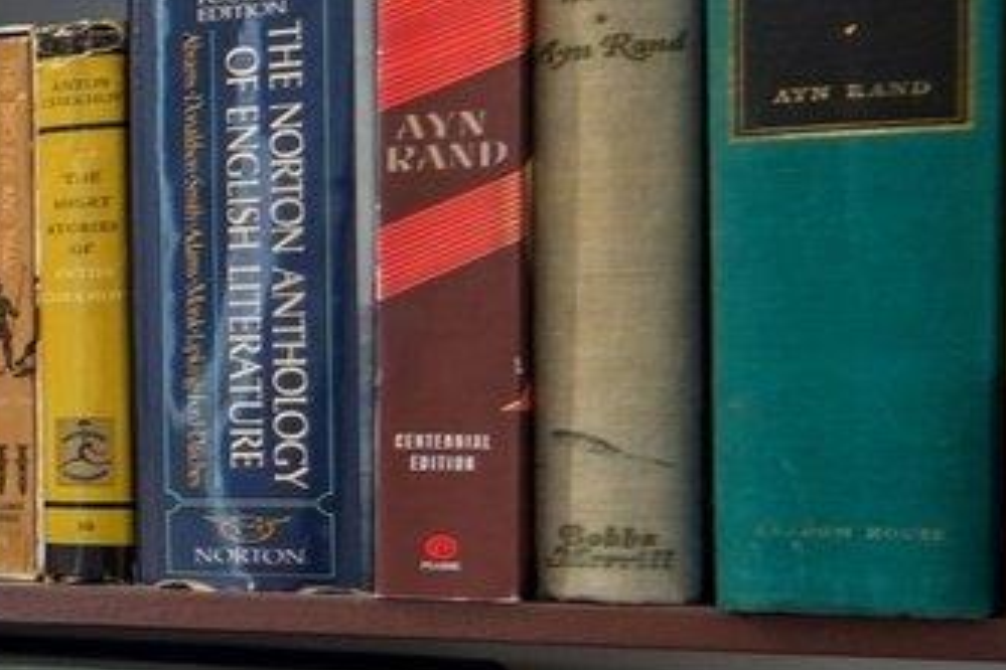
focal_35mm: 86
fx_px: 2403
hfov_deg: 12.4
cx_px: -1834
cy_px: 487
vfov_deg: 15.8
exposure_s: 1/2
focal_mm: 14
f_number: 8
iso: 400
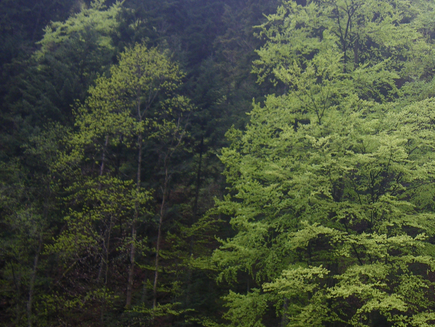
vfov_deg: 26.0
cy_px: 118
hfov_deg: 32.7
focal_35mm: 56
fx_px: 704
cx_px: 387
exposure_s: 1/50
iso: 64
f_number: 3.5
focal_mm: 5
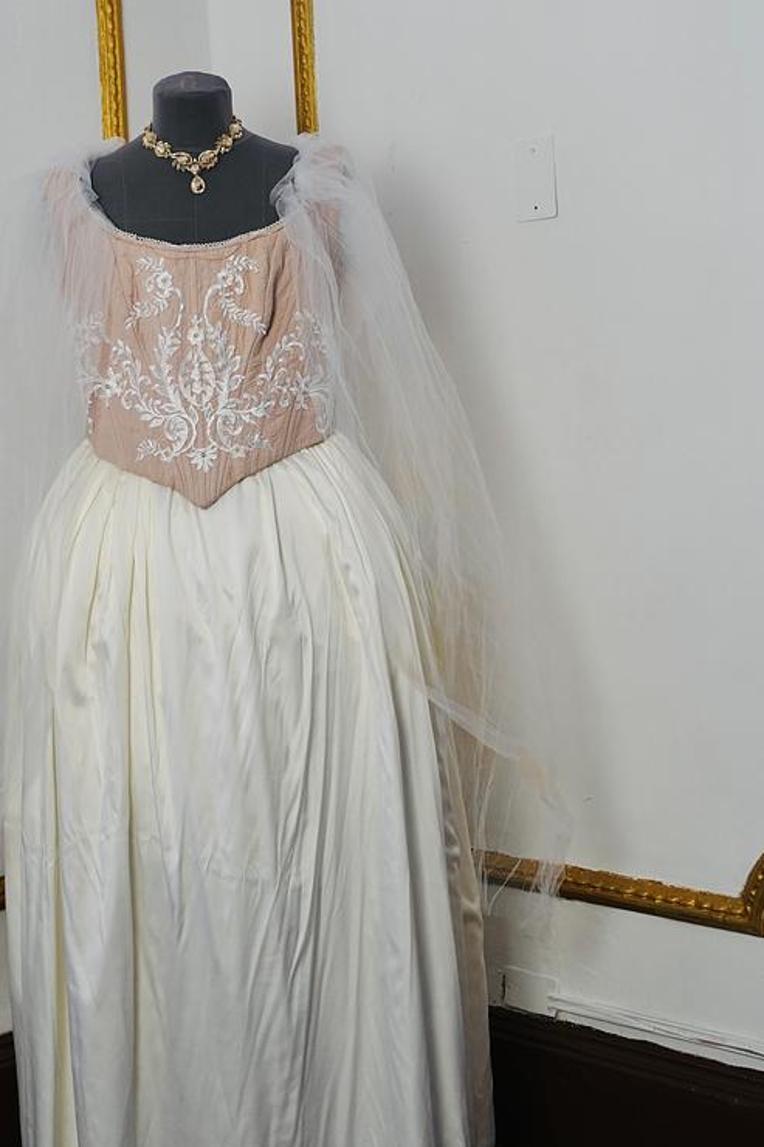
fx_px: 1911
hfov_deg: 22.4
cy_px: 535
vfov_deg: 33.4
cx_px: 198
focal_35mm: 60
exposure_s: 1/160
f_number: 5
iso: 1000
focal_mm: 37
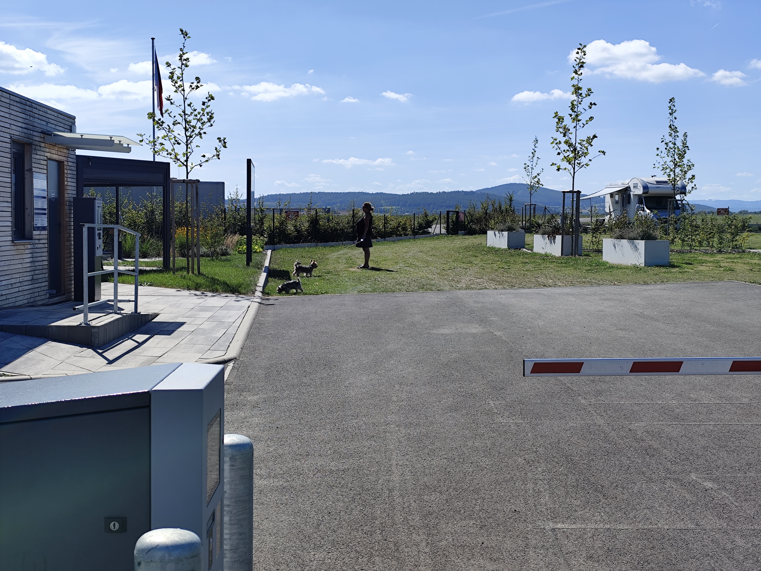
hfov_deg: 41.2
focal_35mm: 46
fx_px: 1011
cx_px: 380
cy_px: 286
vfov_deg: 31.5
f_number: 1.65
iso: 50
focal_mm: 6.19
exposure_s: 1/1400
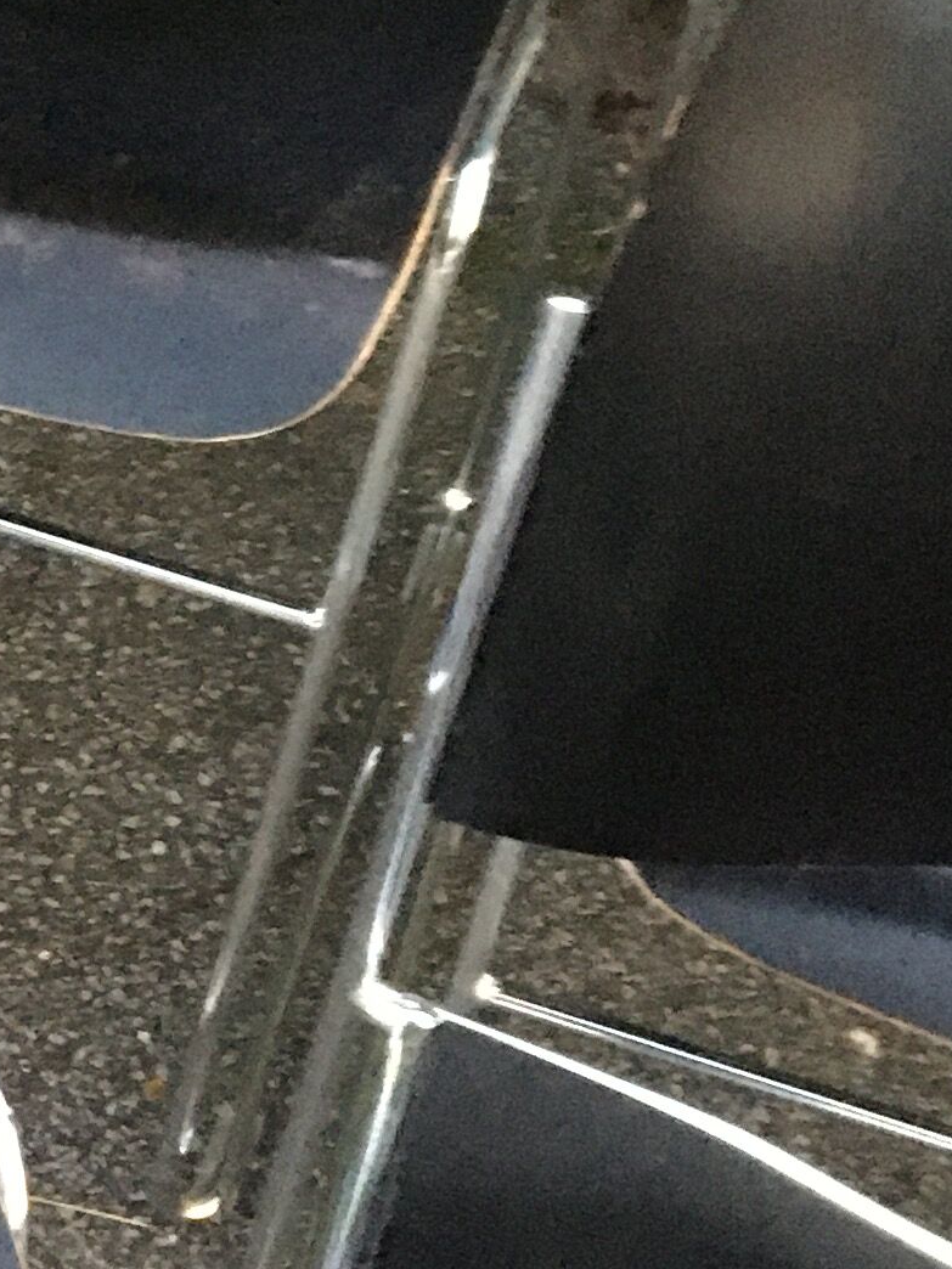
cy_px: 472
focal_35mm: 112
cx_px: -818
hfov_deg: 12.1
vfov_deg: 17.5
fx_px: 4107
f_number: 2.2
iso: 640
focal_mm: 4.15
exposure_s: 1/17
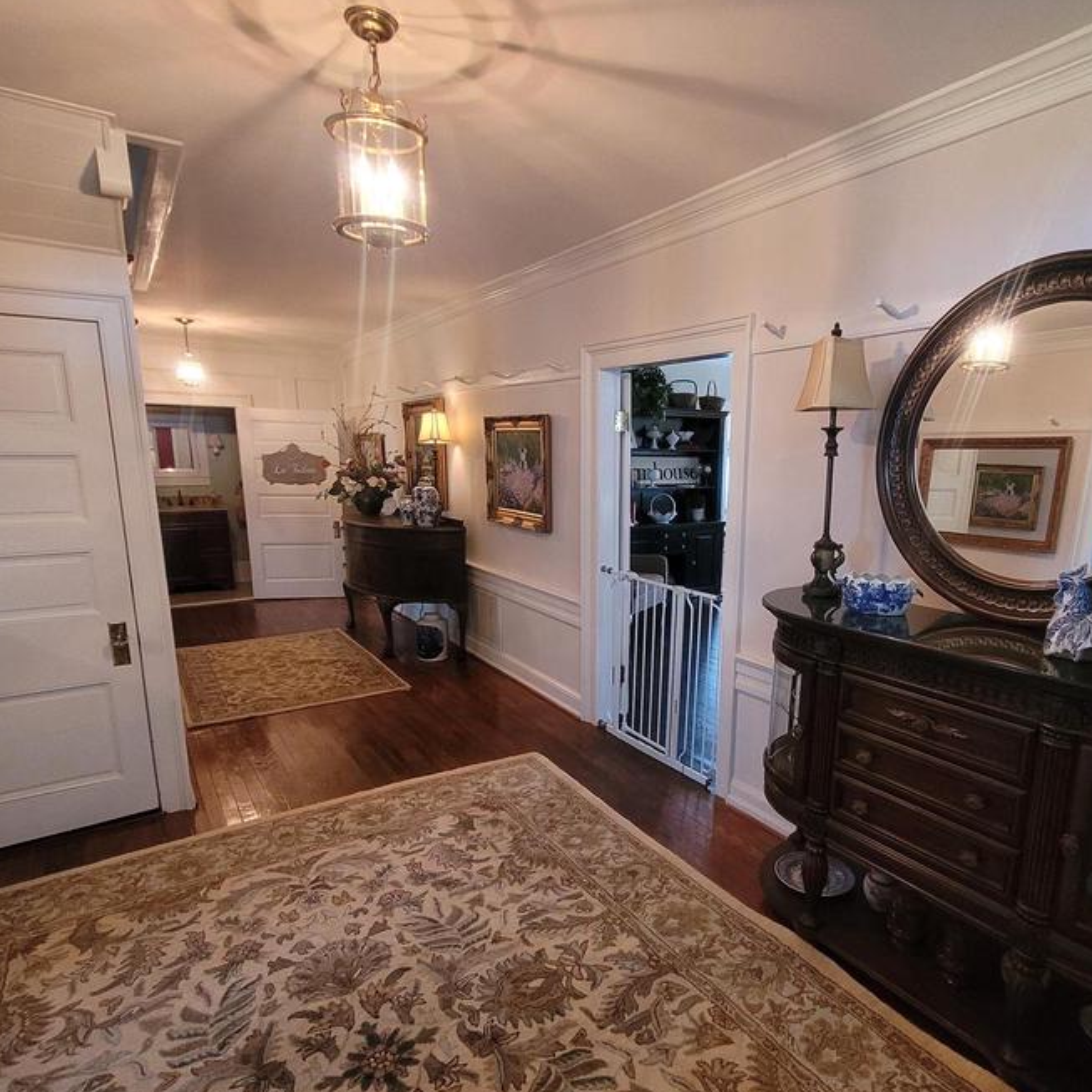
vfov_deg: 77.5
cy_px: 589
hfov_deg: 77.1
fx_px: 678
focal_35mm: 19
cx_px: 637
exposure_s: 1/40
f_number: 2.2
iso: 320
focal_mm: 1.74
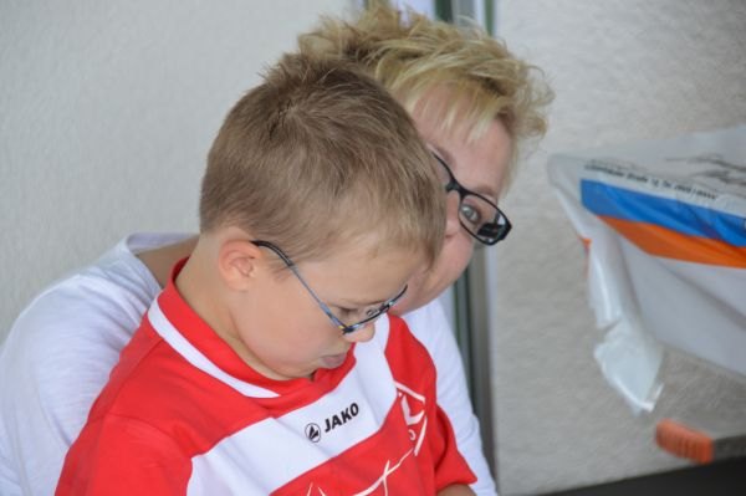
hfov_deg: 9.2
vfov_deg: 6.1
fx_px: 4659
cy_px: 248
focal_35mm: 225
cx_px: 373
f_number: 5.6
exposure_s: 1/125
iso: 560
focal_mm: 150
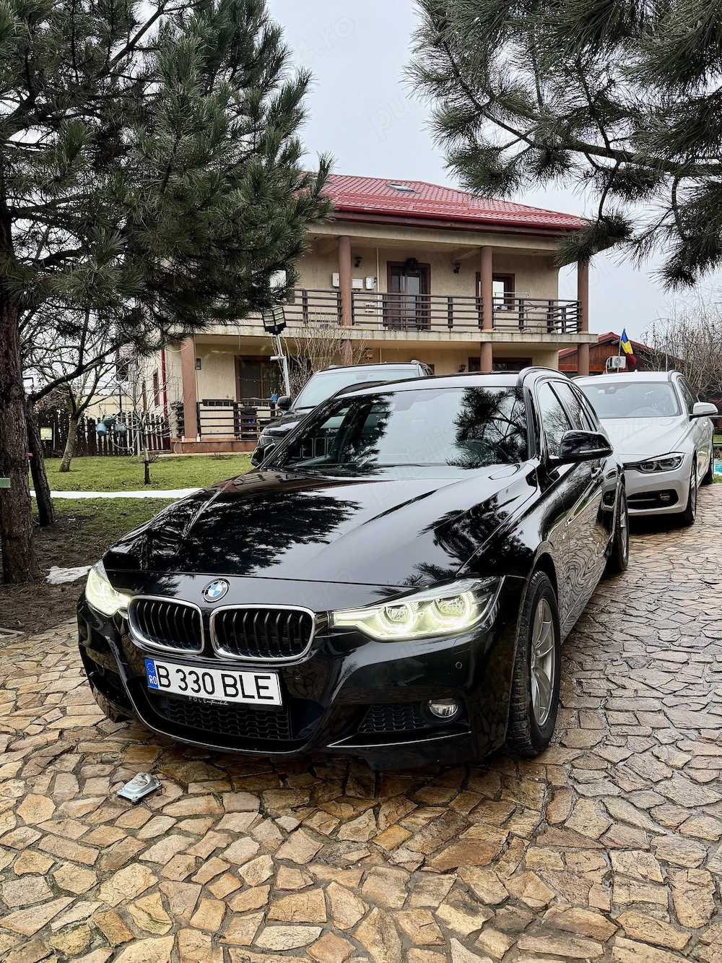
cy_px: 482
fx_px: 667
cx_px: 361
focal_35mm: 24
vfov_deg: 71.6
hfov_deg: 56.8
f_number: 1.78
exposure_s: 1/168
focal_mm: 6.76
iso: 250
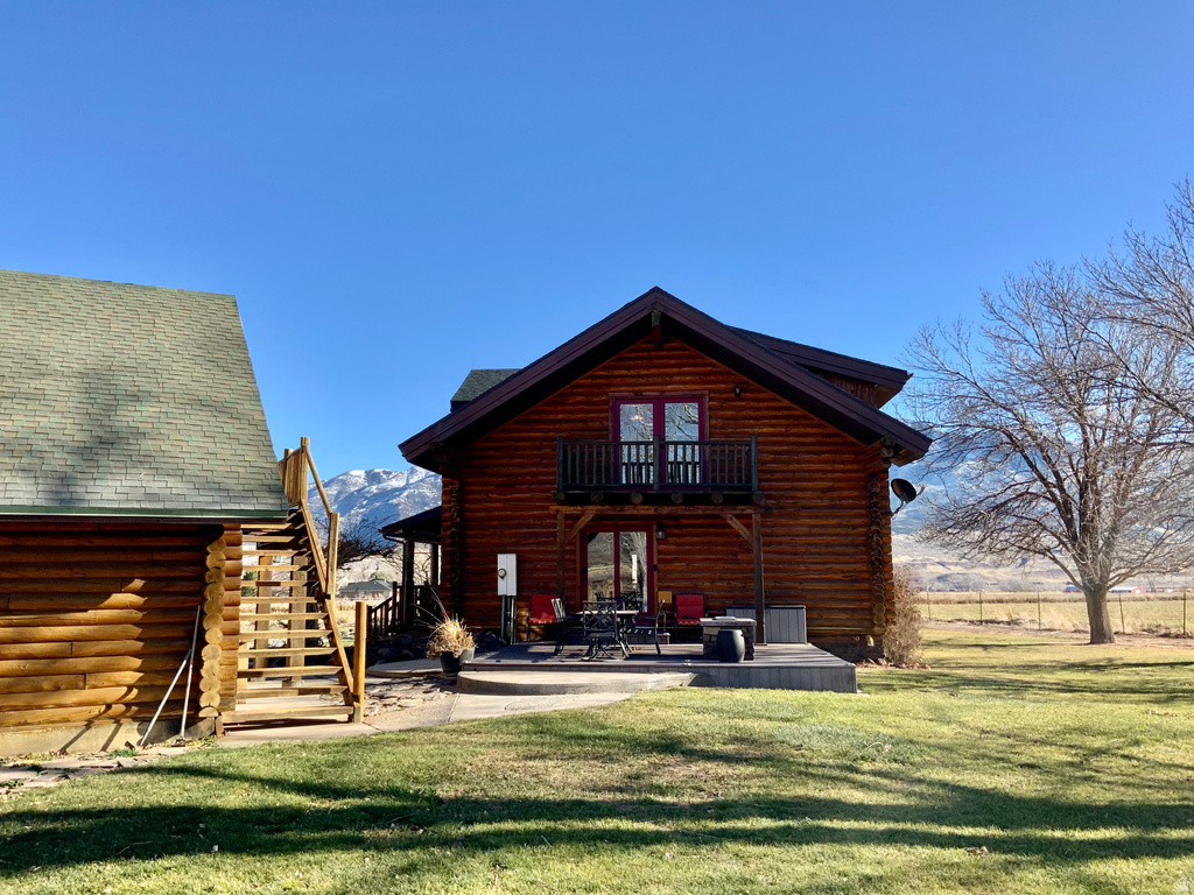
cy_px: 448
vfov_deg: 48.2
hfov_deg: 61.7
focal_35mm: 29
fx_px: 1000
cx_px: 597
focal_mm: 3
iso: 16
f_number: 1.8
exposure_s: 1/1035
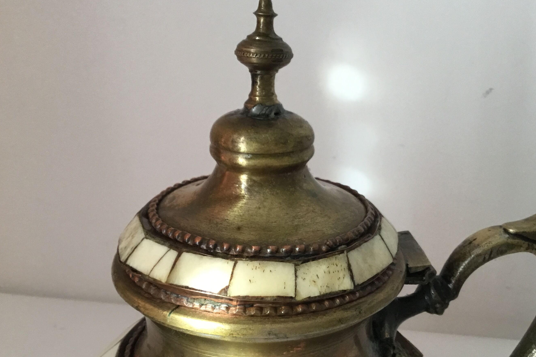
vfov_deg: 33.2
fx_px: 596
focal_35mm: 40
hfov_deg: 48.3
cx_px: 302
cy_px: 225
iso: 64
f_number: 2.4
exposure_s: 1/33
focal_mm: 3.3
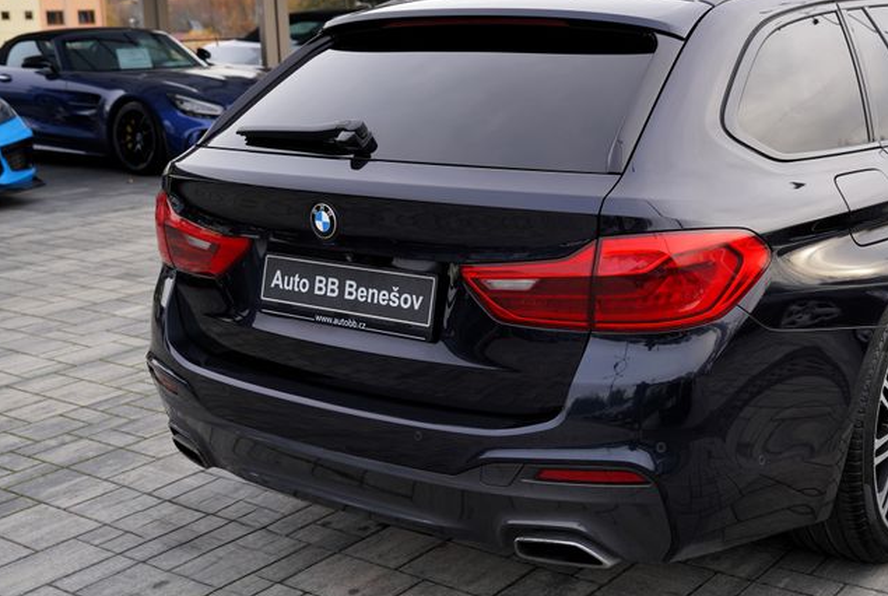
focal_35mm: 50
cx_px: 614
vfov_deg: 27.0
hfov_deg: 38.9
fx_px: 1236
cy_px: 216
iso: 100
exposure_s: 1/80
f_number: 4
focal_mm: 31
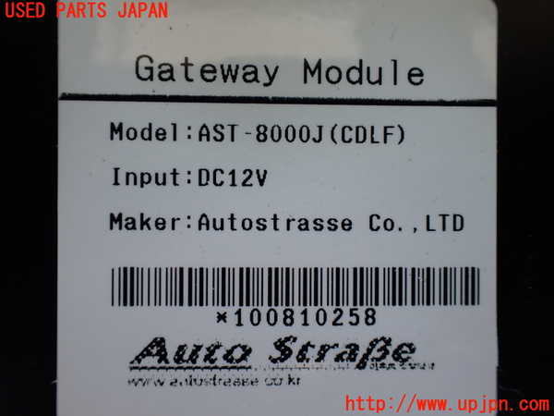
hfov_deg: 60.0
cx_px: 277
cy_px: 208
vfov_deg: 46.8
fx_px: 480
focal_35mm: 30
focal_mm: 5.4
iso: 125
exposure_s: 1/125
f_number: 2.3
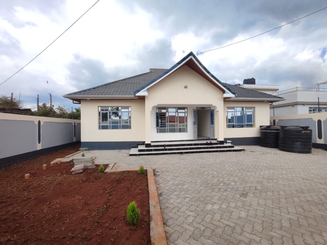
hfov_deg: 106.2
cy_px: 122
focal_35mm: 13
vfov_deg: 89.9
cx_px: 164
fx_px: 123
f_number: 2.2
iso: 50
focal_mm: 1.66
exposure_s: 1/881
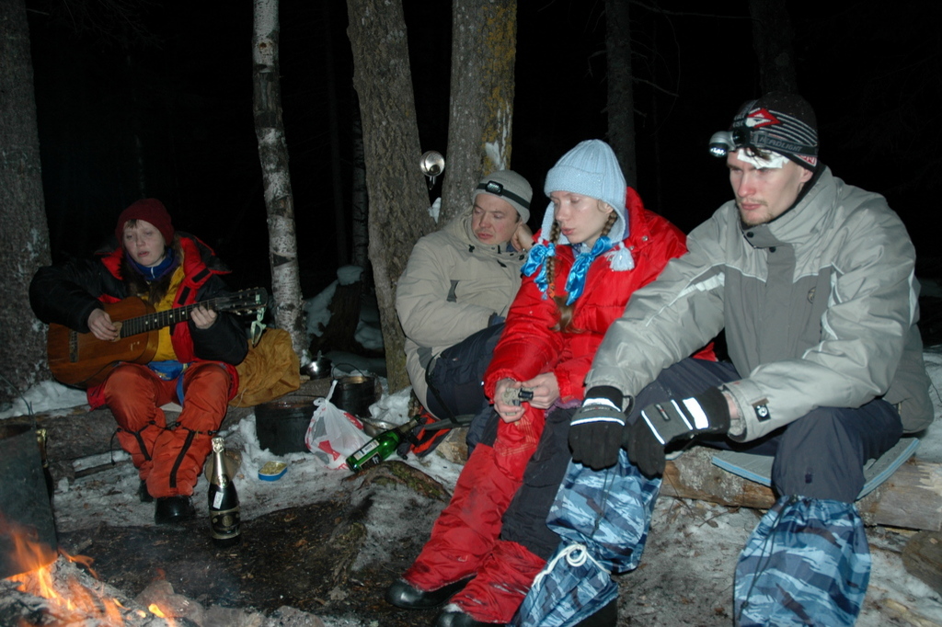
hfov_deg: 57.2
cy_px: 314
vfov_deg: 39.9
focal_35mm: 33
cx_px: 471
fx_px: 863
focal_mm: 22
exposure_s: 1/100
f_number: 3.8
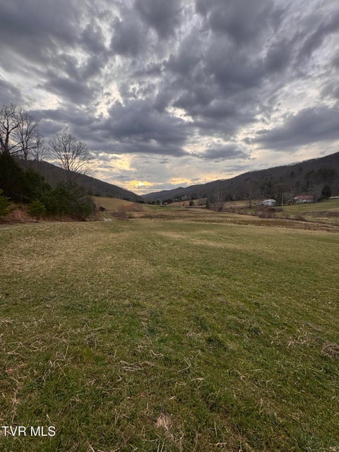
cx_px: 170
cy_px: 226
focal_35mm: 14
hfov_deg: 85.7
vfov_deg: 102.1
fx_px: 183
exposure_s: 1/327
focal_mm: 2.22
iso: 40
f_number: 2.2
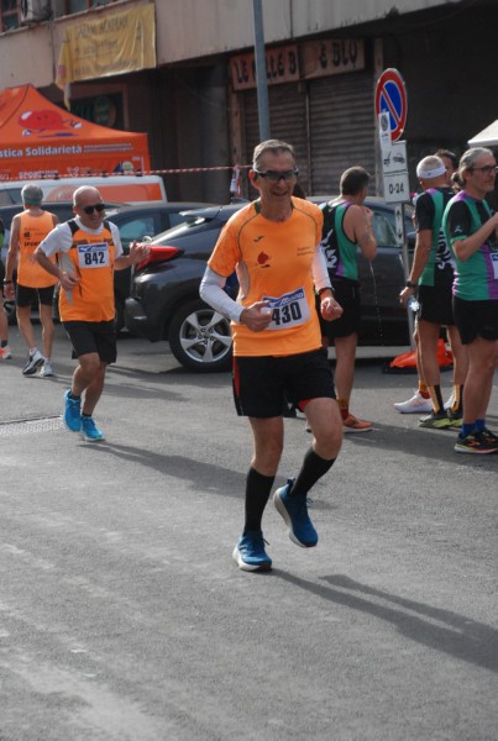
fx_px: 2167
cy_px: 370
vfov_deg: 19.4
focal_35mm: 105
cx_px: 249
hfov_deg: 13.1
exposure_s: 1/1250
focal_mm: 70
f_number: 5.6
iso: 1000
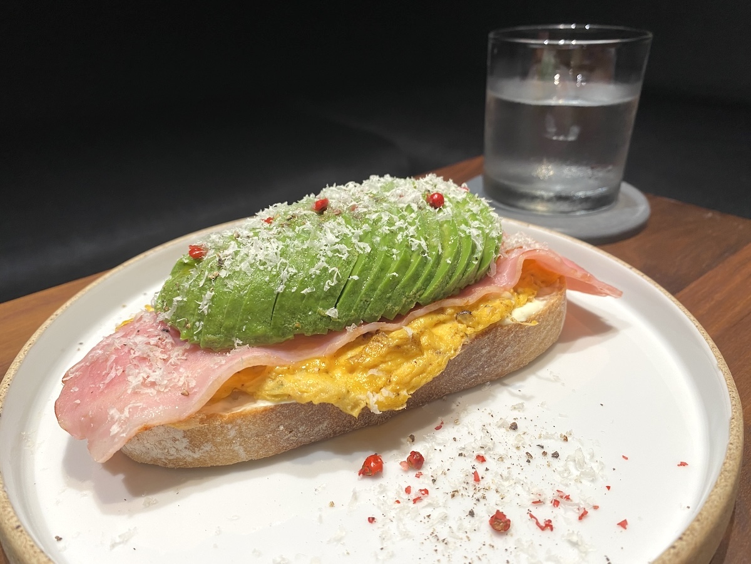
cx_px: 376
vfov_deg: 53.1
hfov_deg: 67.3
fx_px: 564
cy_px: 282
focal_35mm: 26
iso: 80
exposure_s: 1/50
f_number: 1.8
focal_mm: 4.25
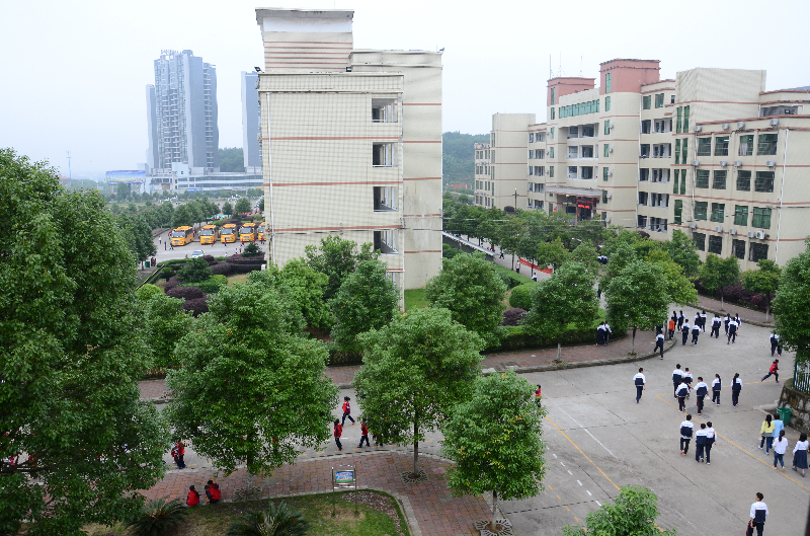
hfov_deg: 67.5
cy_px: 268
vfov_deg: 47.7
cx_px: 405
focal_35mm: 27
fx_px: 606
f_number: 8
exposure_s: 1/200
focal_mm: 18
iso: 640
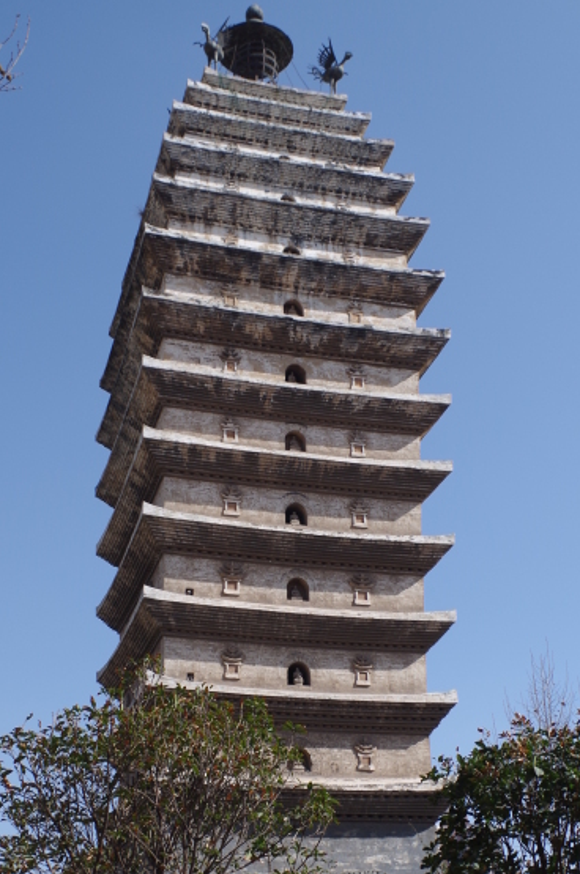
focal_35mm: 47
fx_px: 1140
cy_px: 537
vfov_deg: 41.7
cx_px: 258
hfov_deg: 28.5
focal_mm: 18
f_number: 8
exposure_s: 1/160
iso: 100
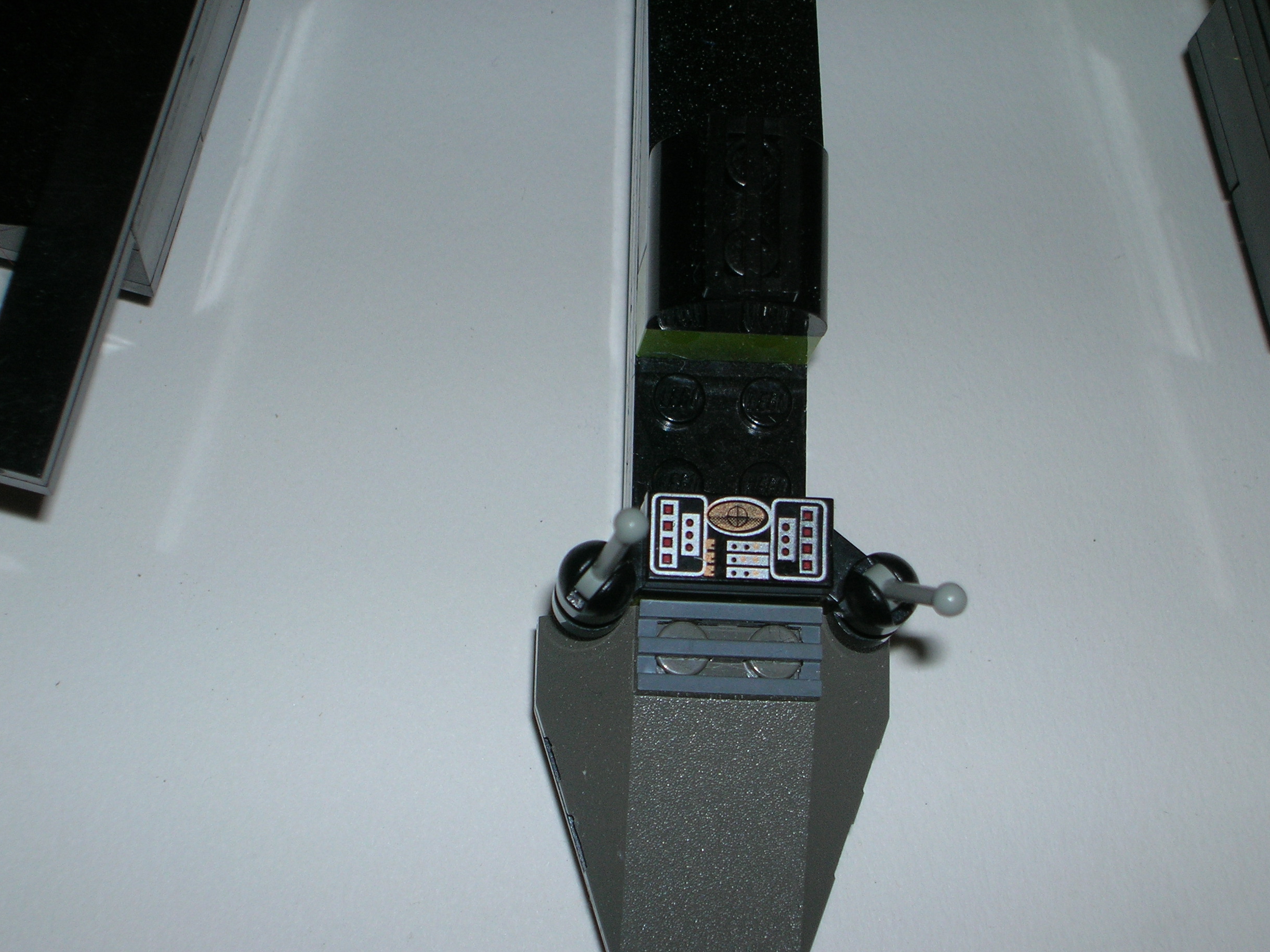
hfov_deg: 27.8
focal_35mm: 70
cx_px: 607
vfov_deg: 21.0
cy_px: 463
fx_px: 2568
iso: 50
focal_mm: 11
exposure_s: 1/60.1
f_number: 3.8
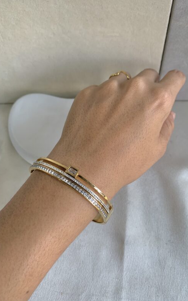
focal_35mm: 28
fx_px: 229
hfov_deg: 44.5
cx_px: 98
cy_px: 152
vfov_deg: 66.5
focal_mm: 4.25
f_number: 1.8
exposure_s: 1/100
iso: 50
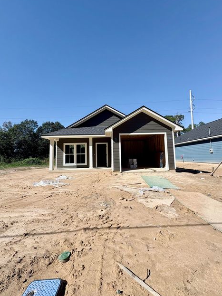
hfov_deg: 81.7
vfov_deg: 98.2
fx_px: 128
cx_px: 112
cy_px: 144
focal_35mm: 15
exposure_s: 1/2083
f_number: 2.2
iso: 50
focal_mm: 2.22
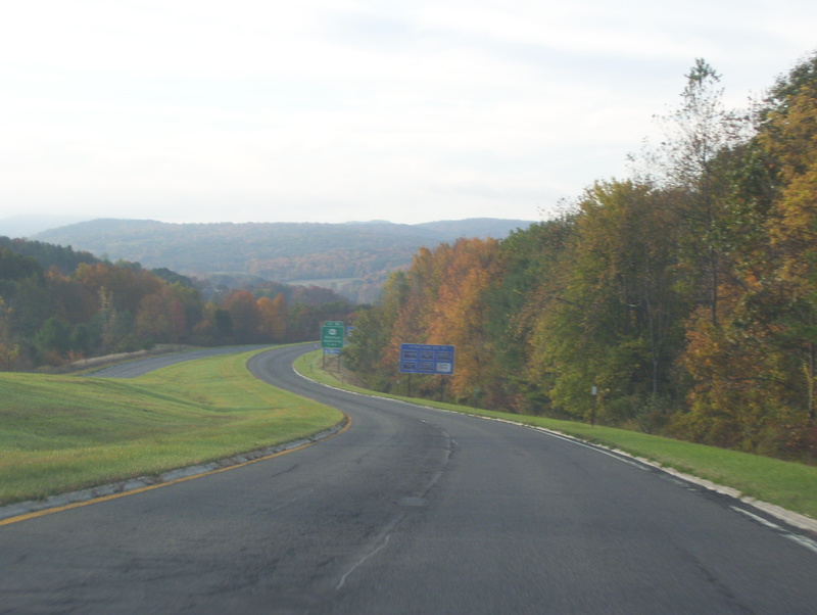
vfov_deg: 17.0
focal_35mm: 87
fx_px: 2056
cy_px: 308
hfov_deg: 22.5
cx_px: 408
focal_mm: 14.3
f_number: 4.3
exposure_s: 1/200
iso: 100
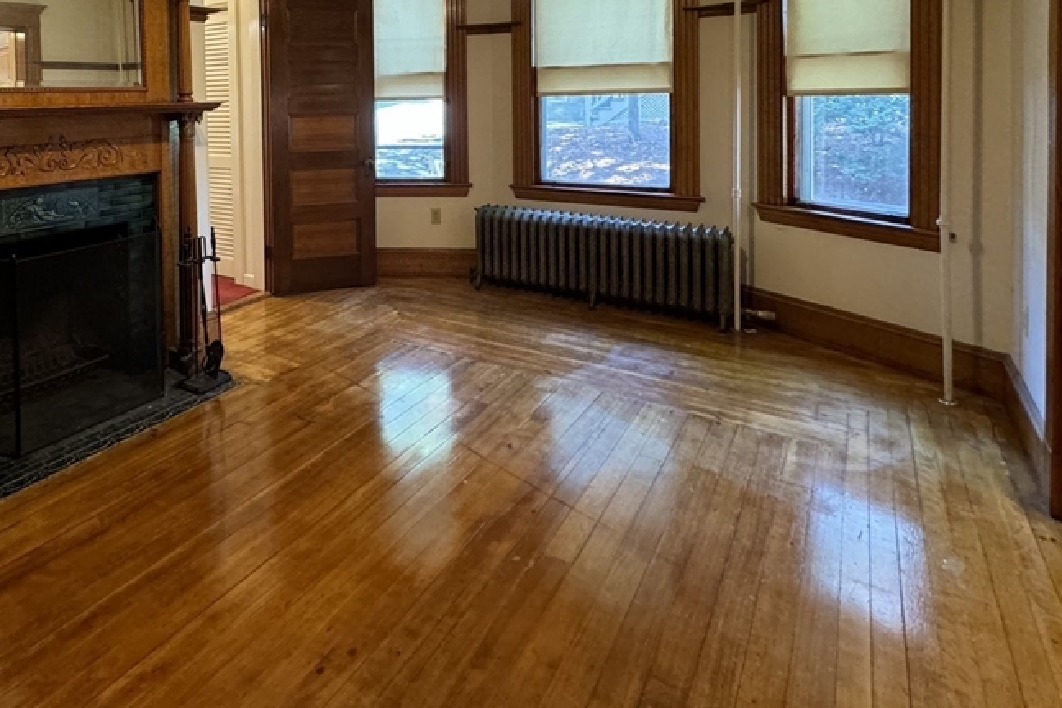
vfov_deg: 50.9
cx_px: 326
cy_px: 118
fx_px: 678
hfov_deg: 73.0
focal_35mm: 23
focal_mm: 2.22
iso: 500
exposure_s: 1/60
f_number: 2.2
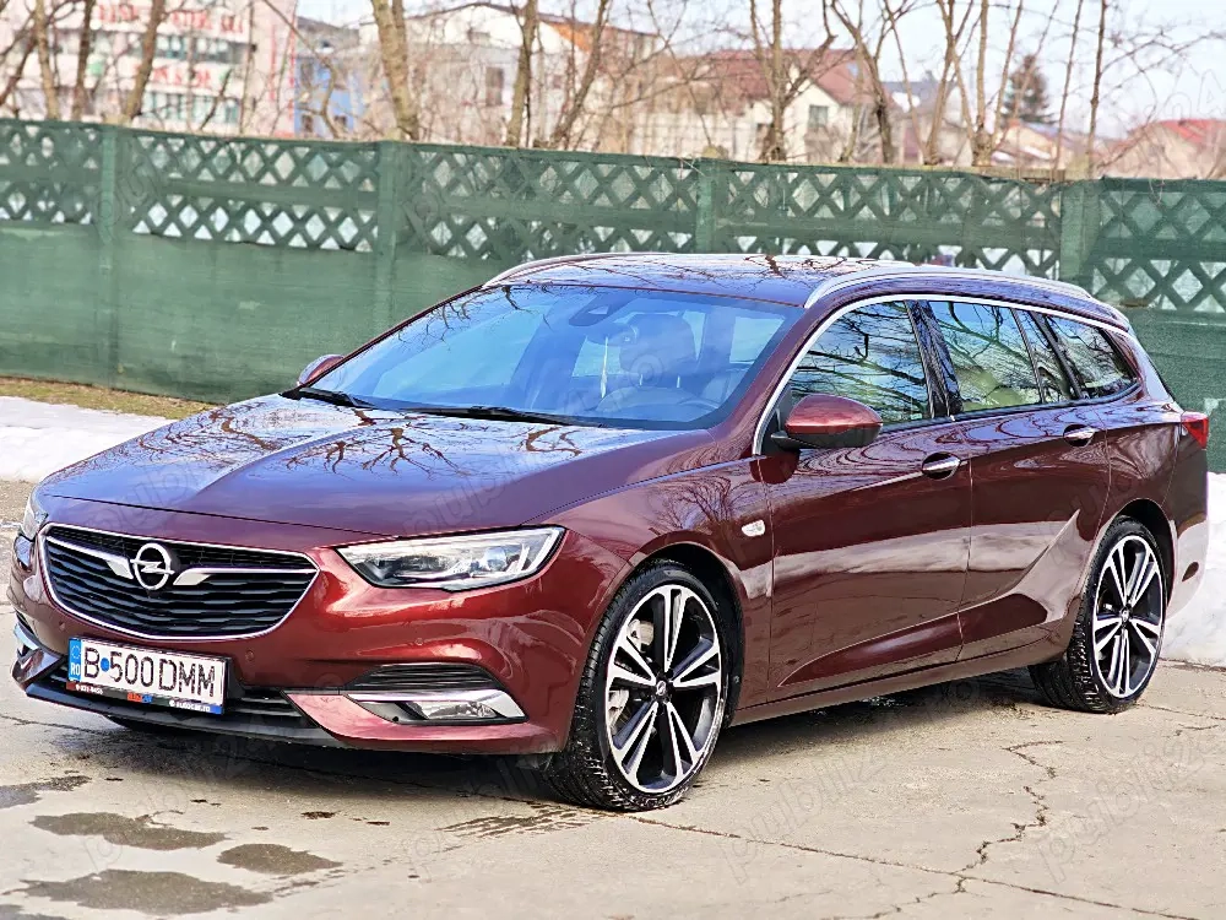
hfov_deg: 23.8
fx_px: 2904
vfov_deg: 18.0
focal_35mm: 82
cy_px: 460
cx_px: 613
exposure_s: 1/1250
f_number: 1.8
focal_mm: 11.5
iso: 50
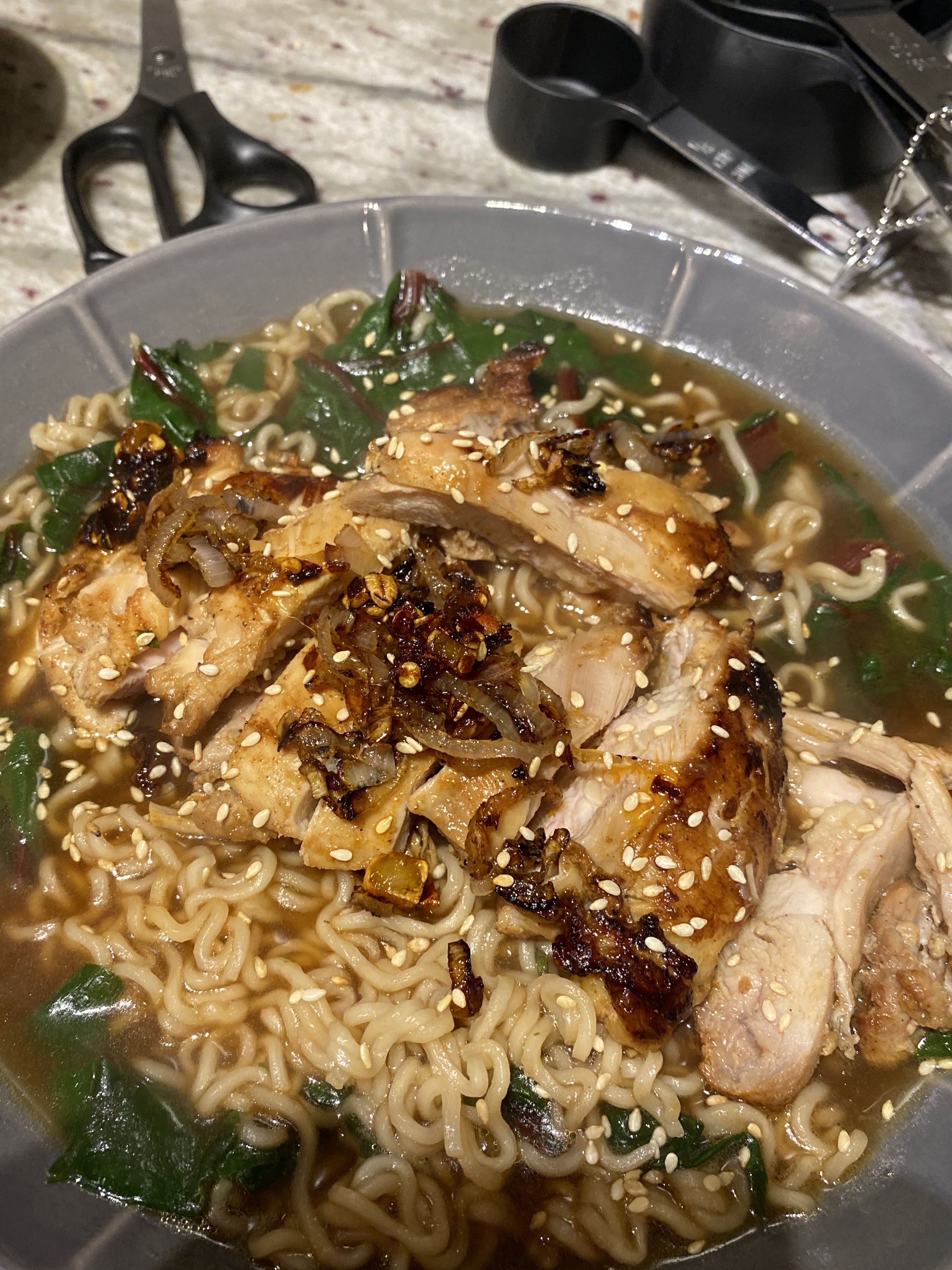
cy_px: 695
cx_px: 399
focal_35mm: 32
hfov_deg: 44.0
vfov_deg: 56.7
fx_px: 1173
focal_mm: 4.25
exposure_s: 1/60
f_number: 1.8
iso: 160
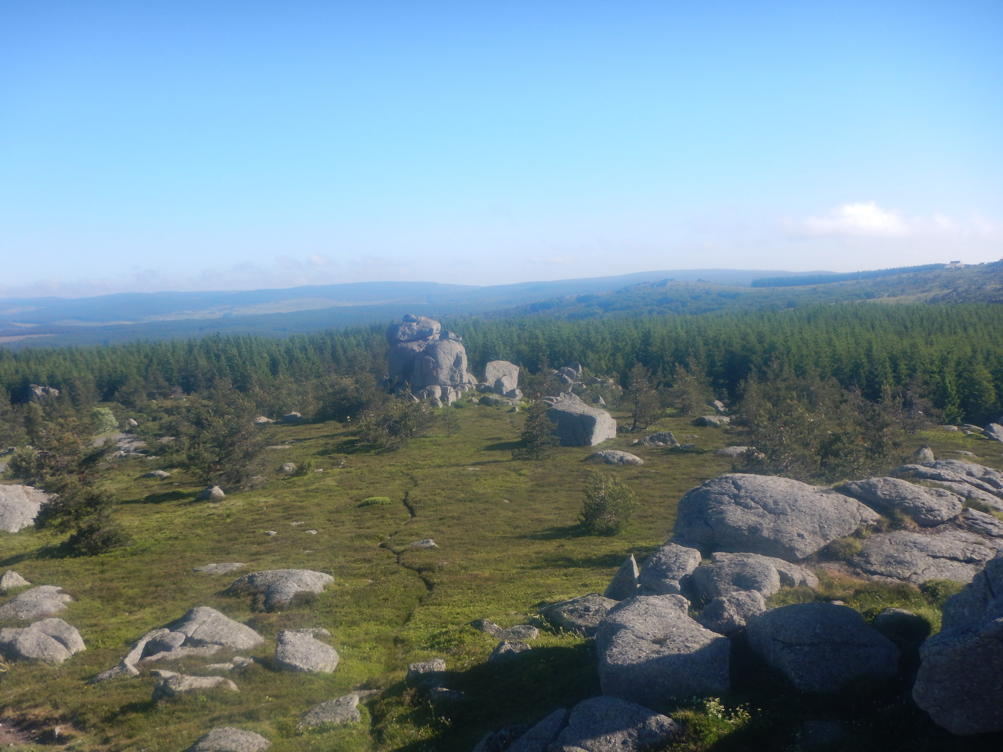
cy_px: 376
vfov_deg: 30.3
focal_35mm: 48
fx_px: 1391
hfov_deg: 39.7
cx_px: 502
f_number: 4.3
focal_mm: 8.5
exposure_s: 1/500
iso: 125
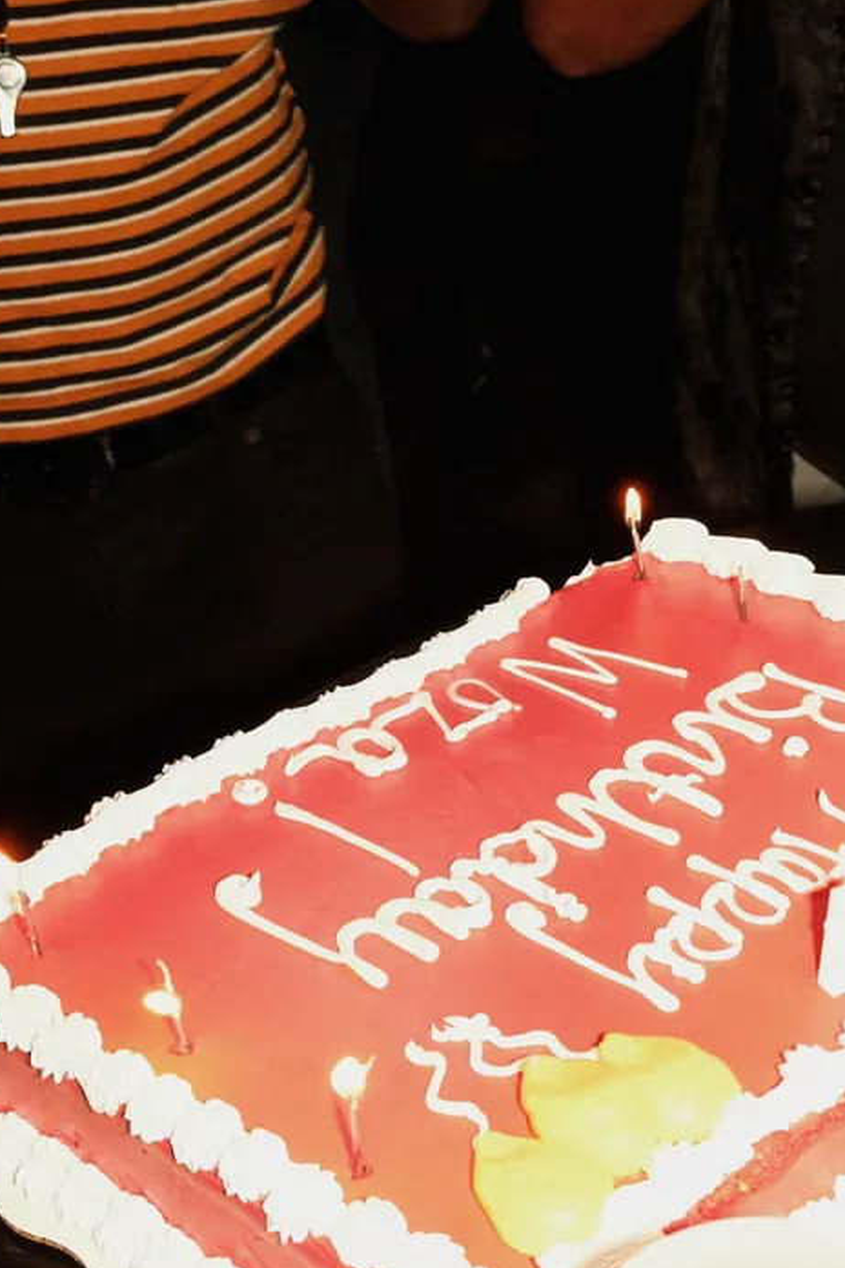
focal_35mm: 75
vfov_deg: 27.0
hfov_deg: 18.1
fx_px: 2640
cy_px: 743
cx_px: 541
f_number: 3.6
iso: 1250
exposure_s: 1/100
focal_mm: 19.6
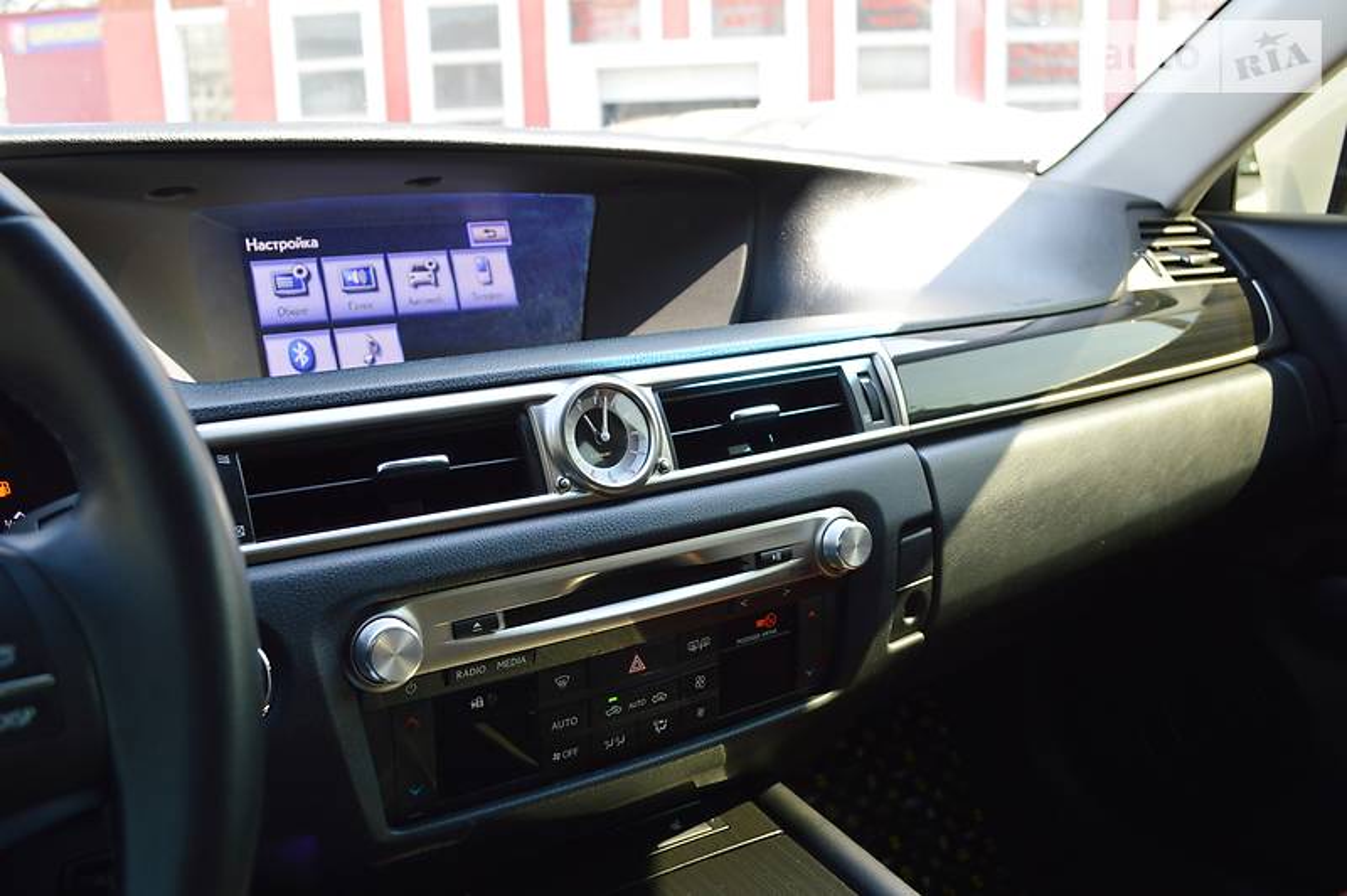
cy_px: 448
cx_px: 674
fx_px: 1234
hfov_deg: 57.3
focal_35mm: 33
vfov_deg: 39.9
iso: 400
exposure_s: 1/100
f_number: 5
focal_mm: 22
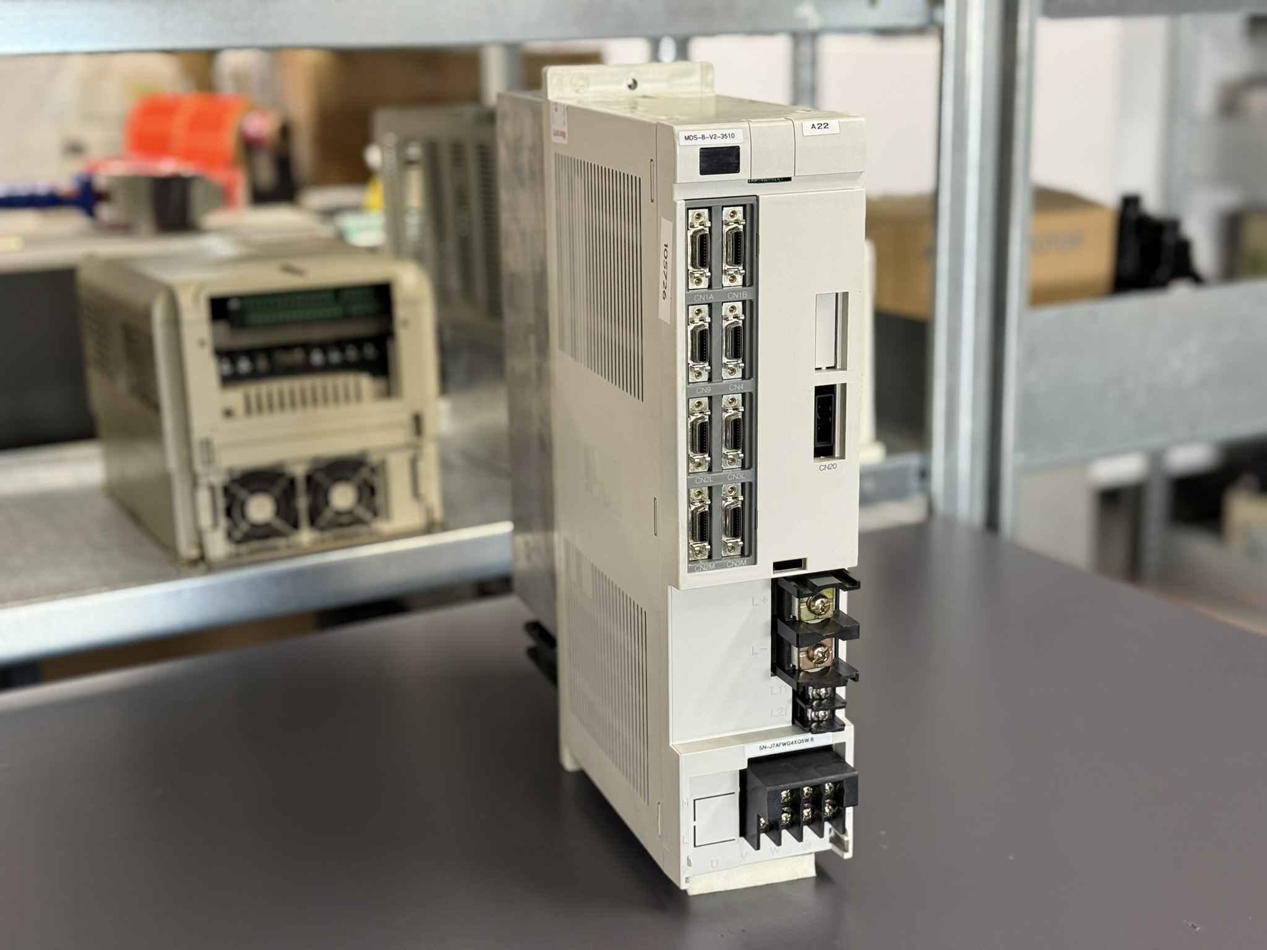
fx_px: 1757
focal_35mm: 48
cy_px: 475
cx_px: 634
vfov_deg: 30.3
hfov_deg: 39.7
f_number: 1.78
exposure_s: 1/50
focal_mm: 6.76
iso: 160
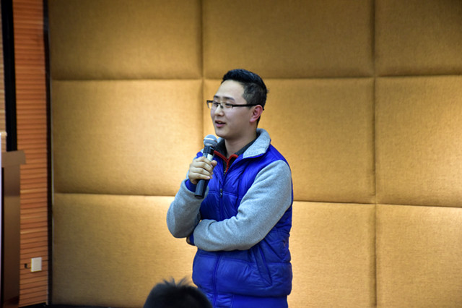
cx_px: 231
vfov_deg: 10.1
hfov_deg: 15.2
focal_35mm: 135
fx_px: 1732
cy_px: 154
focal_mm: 90
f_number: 5.3
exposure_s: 1/100
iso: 1600
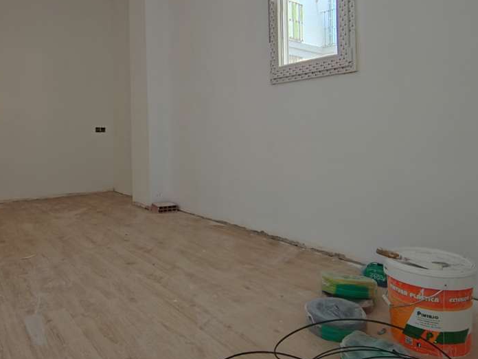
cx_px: 200
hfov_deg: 63.1
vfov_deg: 49.3
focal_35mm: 28
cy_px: 138
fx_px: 387
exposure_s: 1/33
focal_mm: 2.16
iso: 800
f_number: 2.2
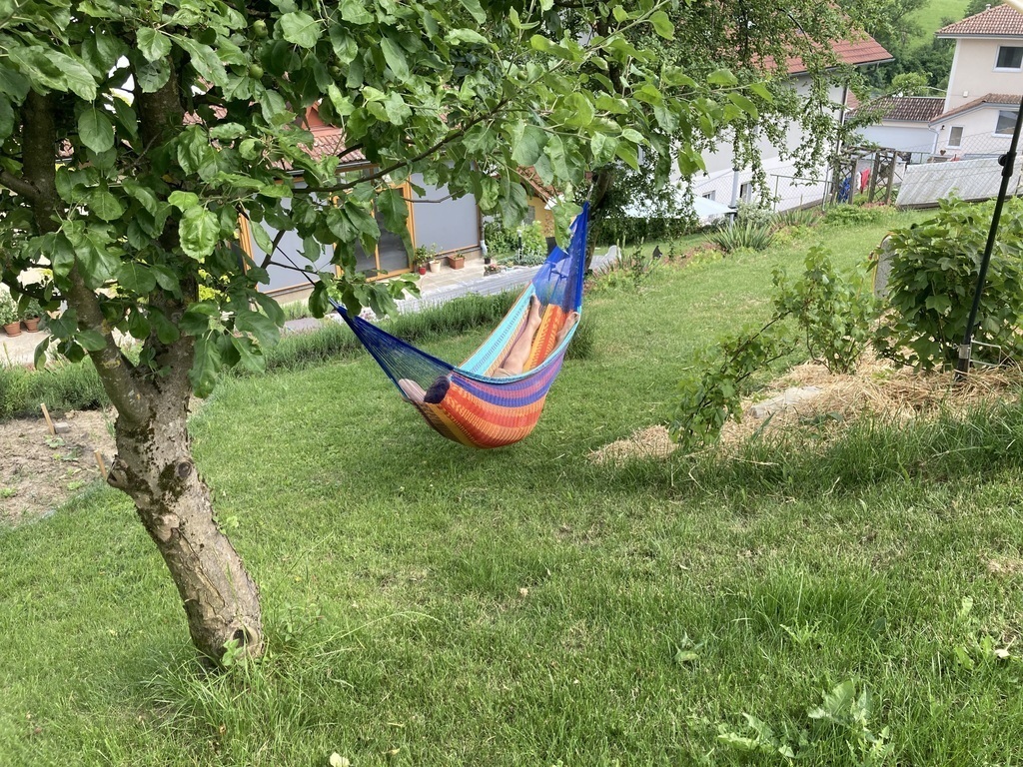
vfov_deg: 49.7
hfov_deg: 63.4
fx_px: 827
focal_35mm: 28
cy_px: 384
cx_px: 512
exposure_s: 1/264
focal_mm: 3.99
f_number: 1.8
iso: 20
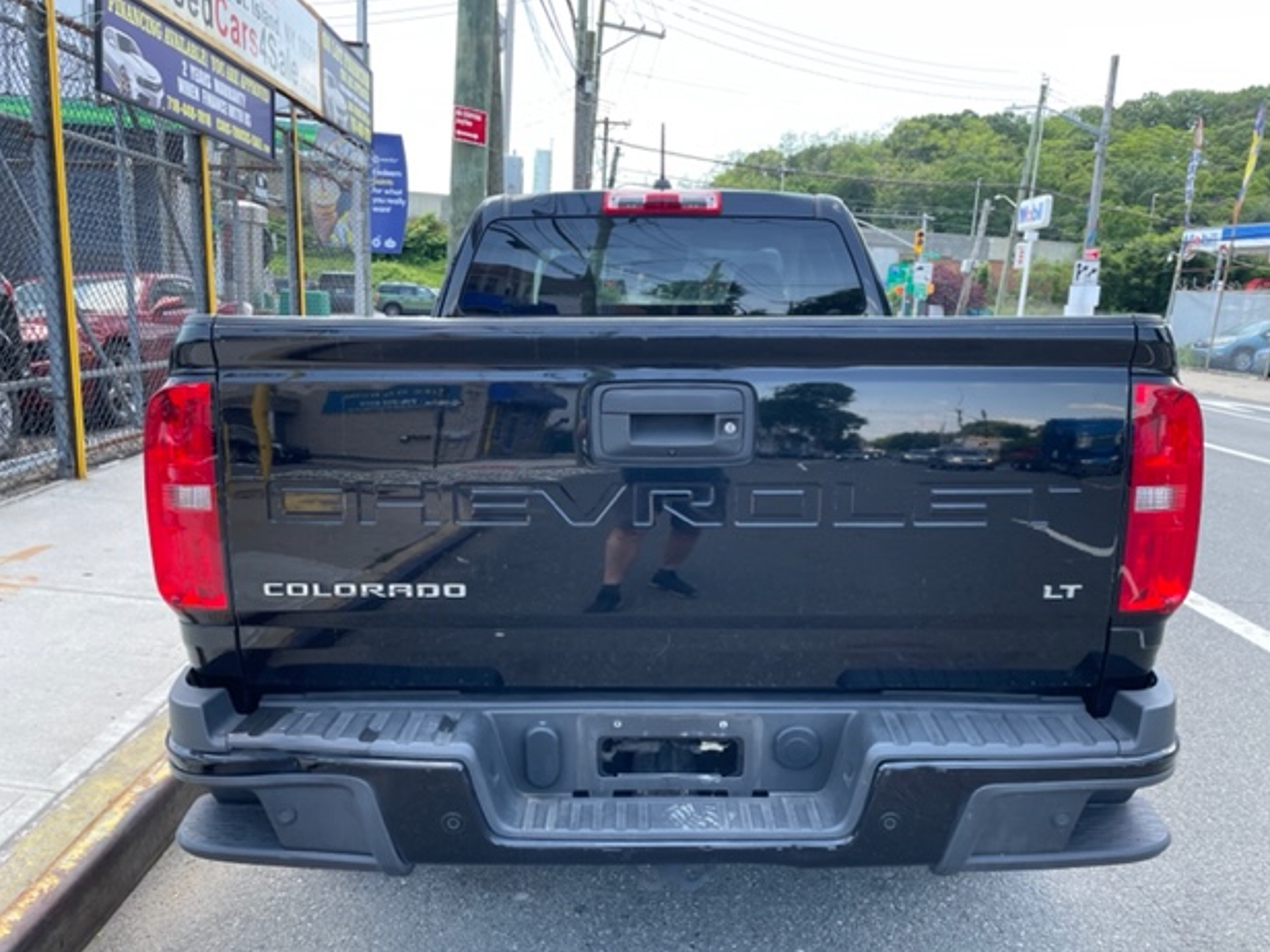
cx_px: 647
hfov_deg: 65.3
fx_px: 991
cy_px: 490
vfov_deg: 51.3
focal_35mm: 27
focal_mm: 4.2
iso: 32
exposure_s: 1/246
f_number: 1.6
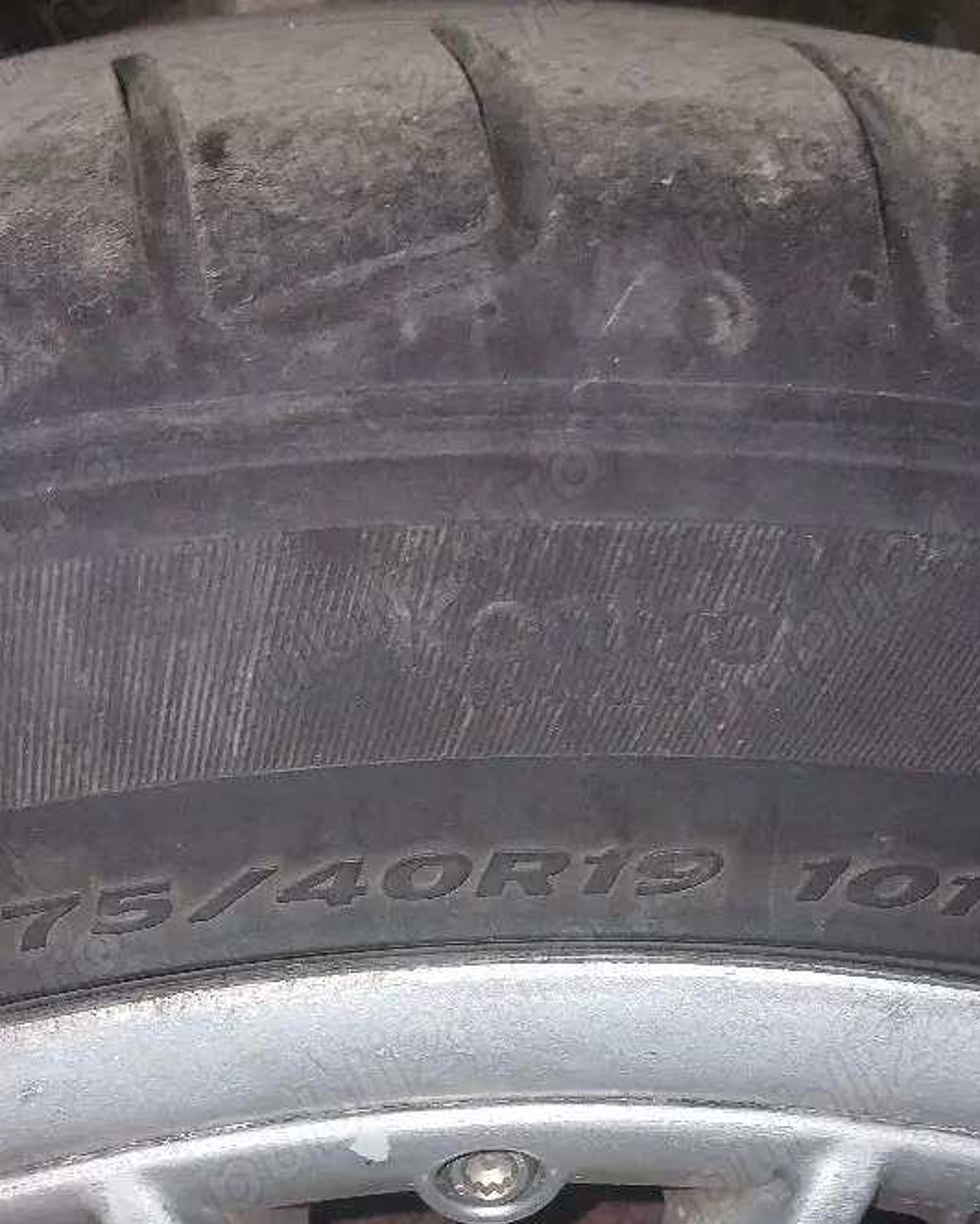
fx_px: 1848
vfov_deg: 34.3
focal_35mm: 51
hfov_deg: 29.7
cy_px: 1142
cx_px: 524
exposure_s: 1/50.3
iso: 80
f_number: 1.8
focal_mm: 3.98
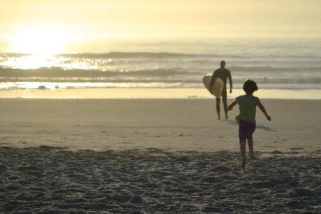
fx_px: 1076
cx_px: 170
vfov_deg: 11.4
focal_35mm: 121
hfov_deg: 17.0
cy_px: 93
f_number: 5.6
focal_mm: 55
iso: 100
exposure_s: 1/2000
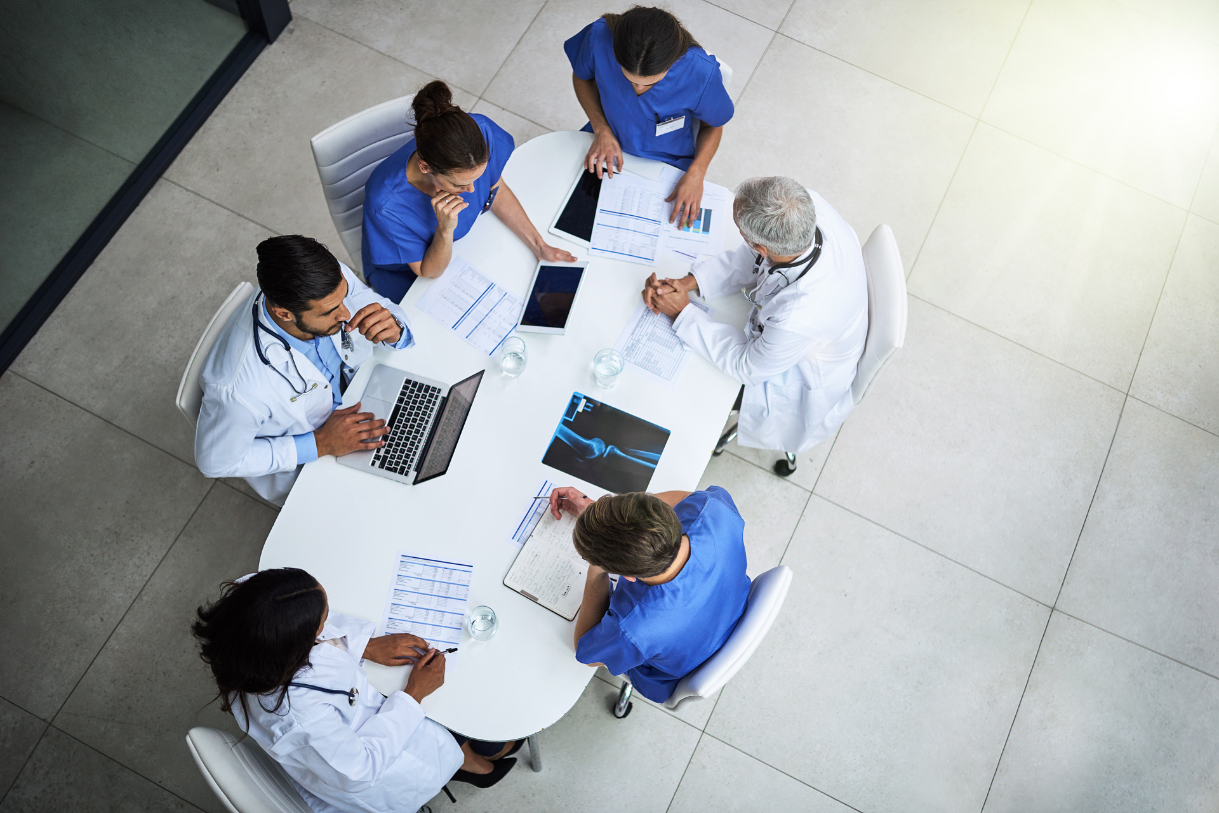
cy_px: 406
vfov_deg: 37.9
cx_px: 610
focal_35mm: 35
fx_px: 1185
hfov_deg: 54.4
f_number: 1.6
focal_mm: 35
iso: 200
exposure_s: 1/250
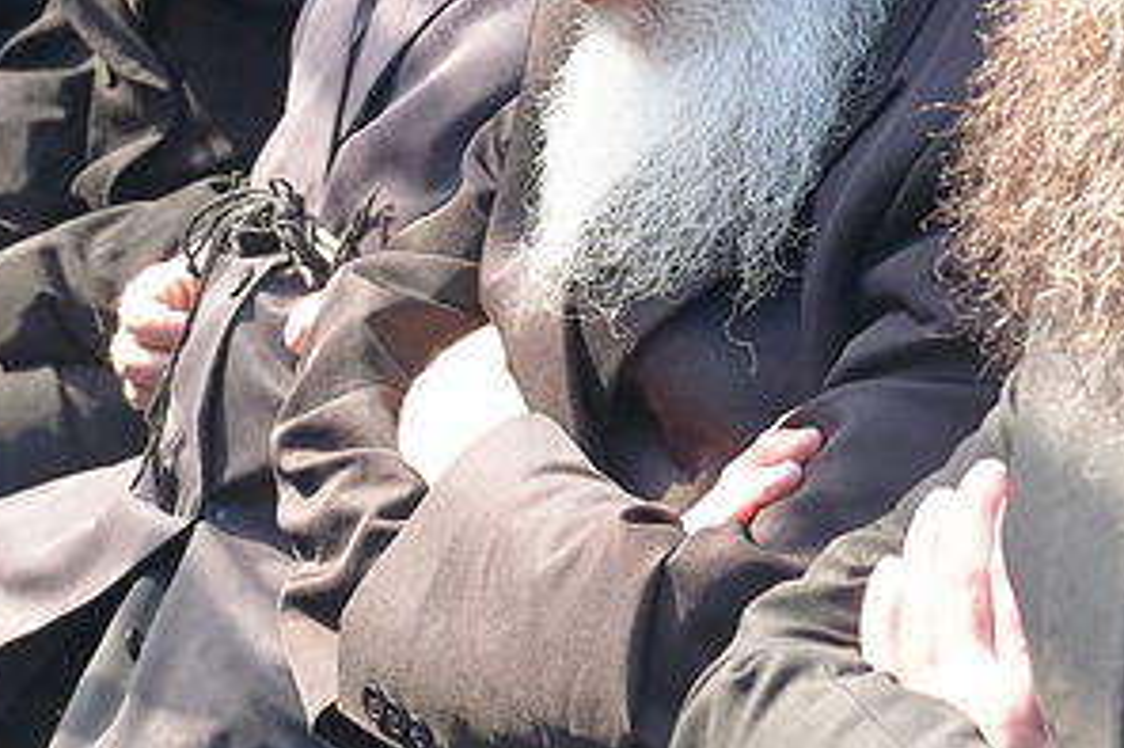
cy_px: -207
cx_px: 471
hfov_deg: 10.9
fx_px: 5897
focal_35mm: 189
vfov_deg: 7.2
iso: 560
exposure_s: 1/250
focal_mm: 40
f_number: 7.1
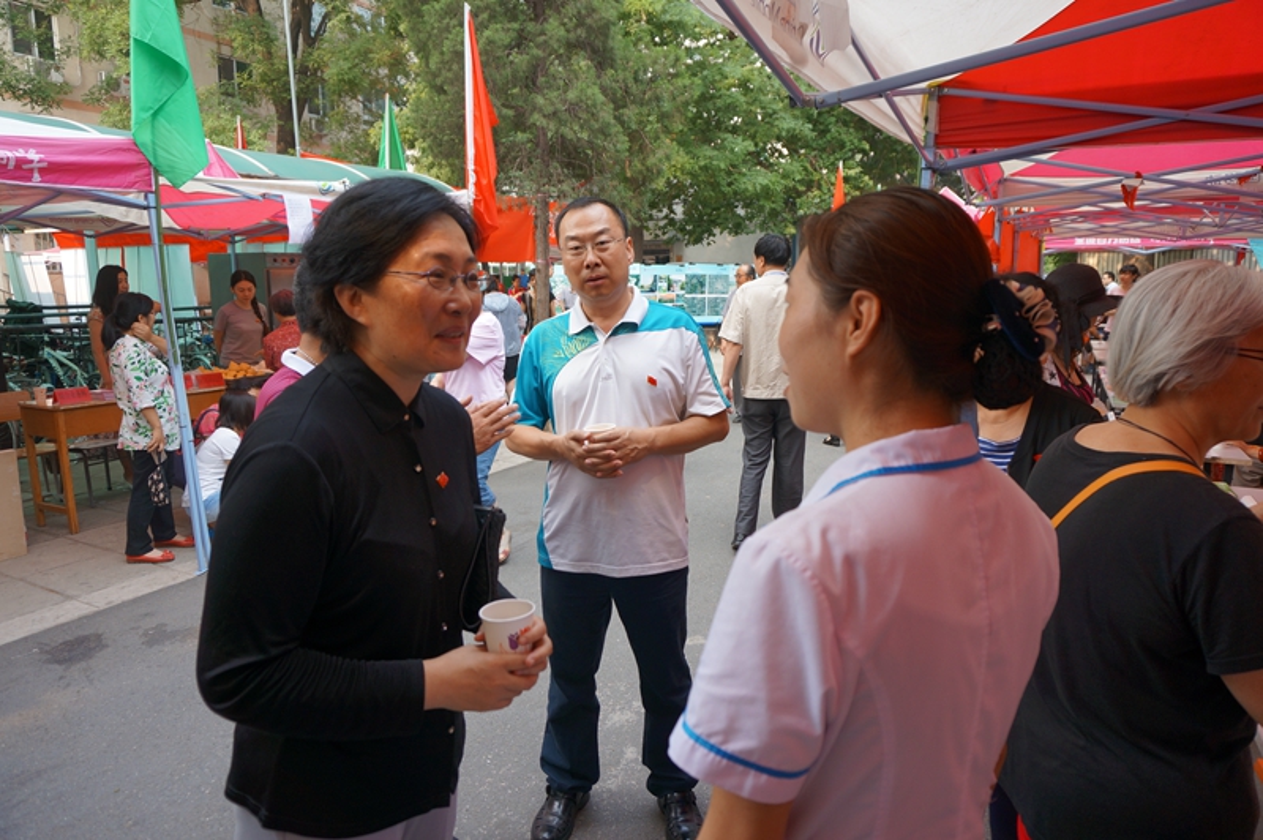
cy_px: 420
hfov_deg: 73.8
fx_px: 841
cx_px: 632
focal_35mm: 24
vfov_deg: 53.1
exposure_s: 1/160
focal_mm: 16
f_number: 4
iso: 160
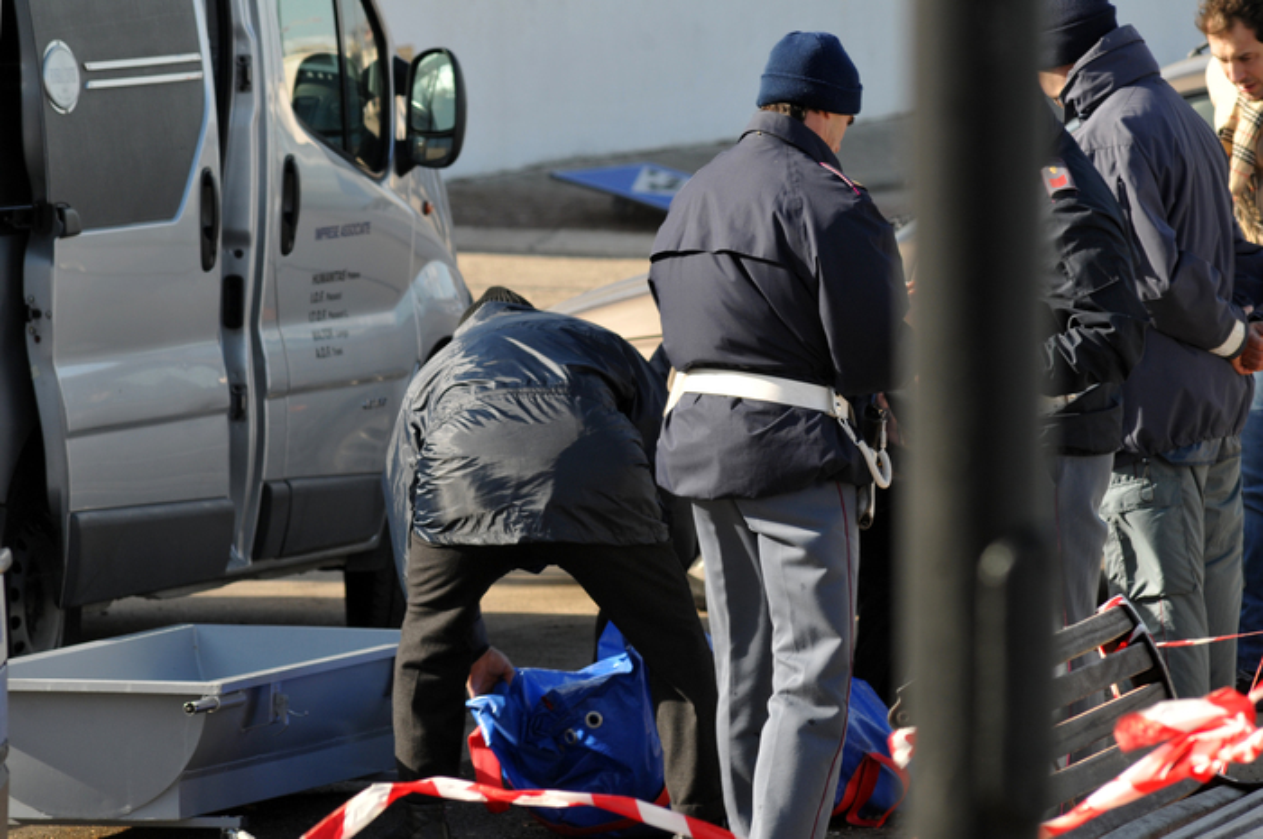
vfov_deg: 3.0
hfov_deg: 4.6
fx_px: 15769
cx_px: 632
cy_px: 420
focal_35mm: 450
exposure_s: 1/200
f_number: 7.1
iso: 200
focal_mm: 300
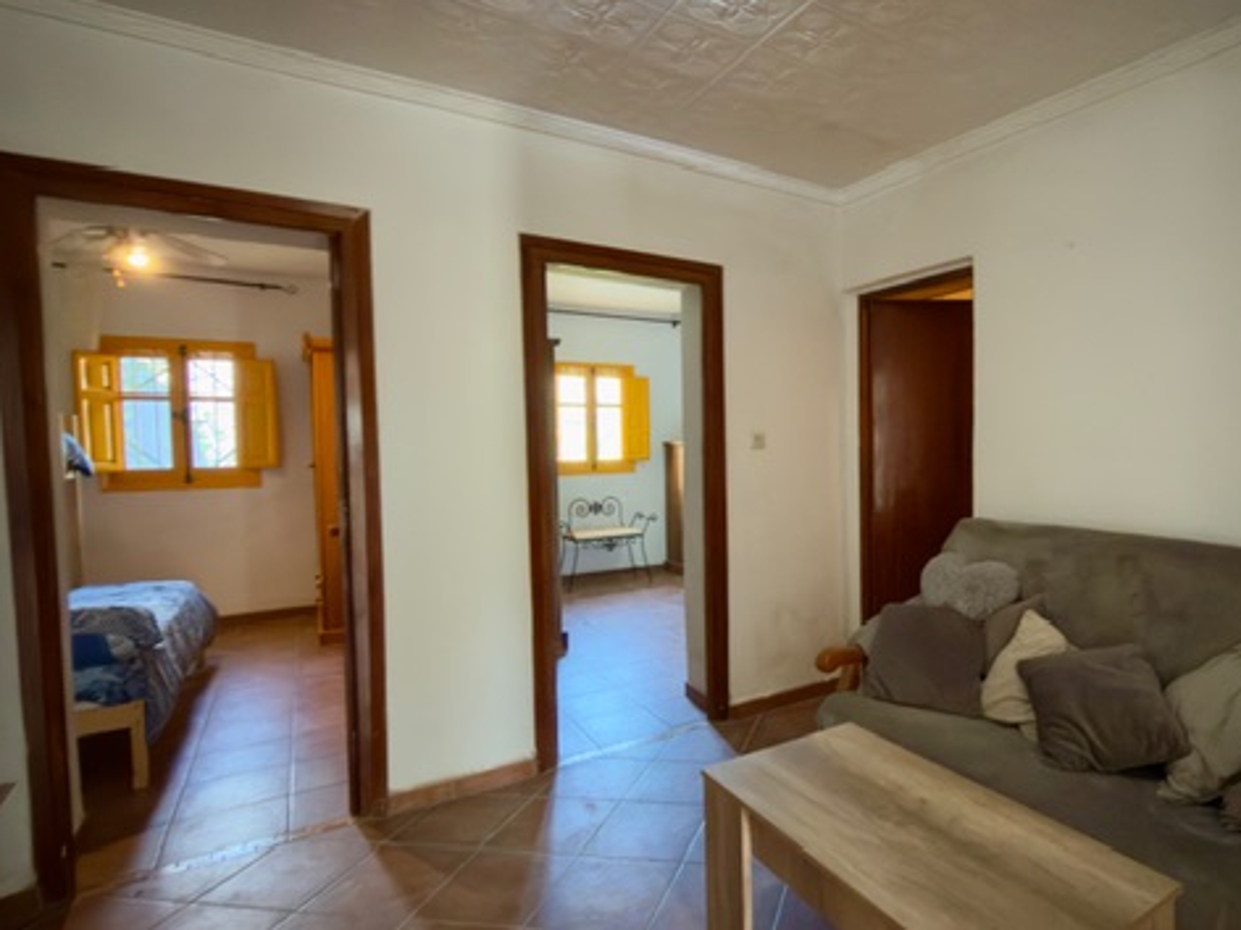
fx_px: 681
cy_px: 468
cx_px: 818
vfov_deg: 68.7
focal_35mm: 19
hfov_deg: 82.1
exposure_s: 1/17
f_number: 2.2
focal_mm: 2.22
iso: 400
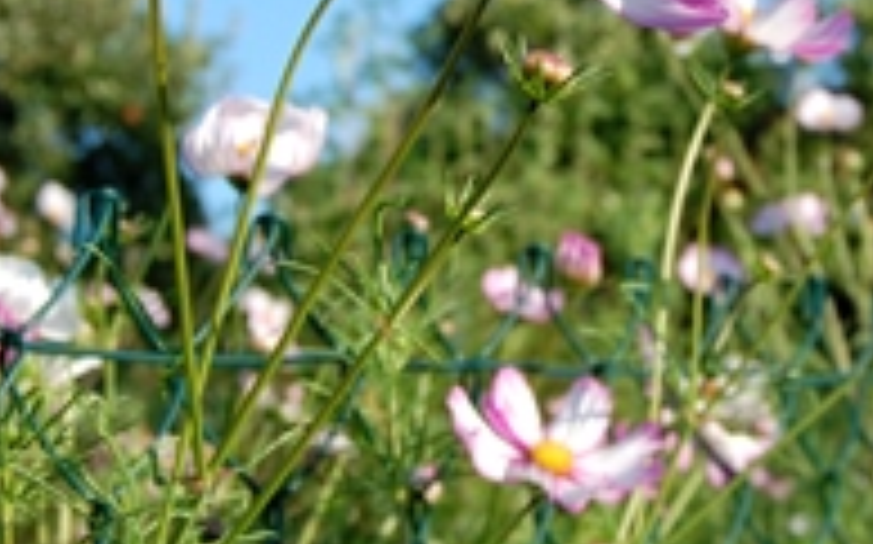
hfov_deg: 19.5
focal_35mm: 106
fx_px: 2521
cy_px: -4
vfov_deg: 12.2
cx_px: 698
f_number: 8
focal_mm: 30
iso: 200
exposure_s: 1/250
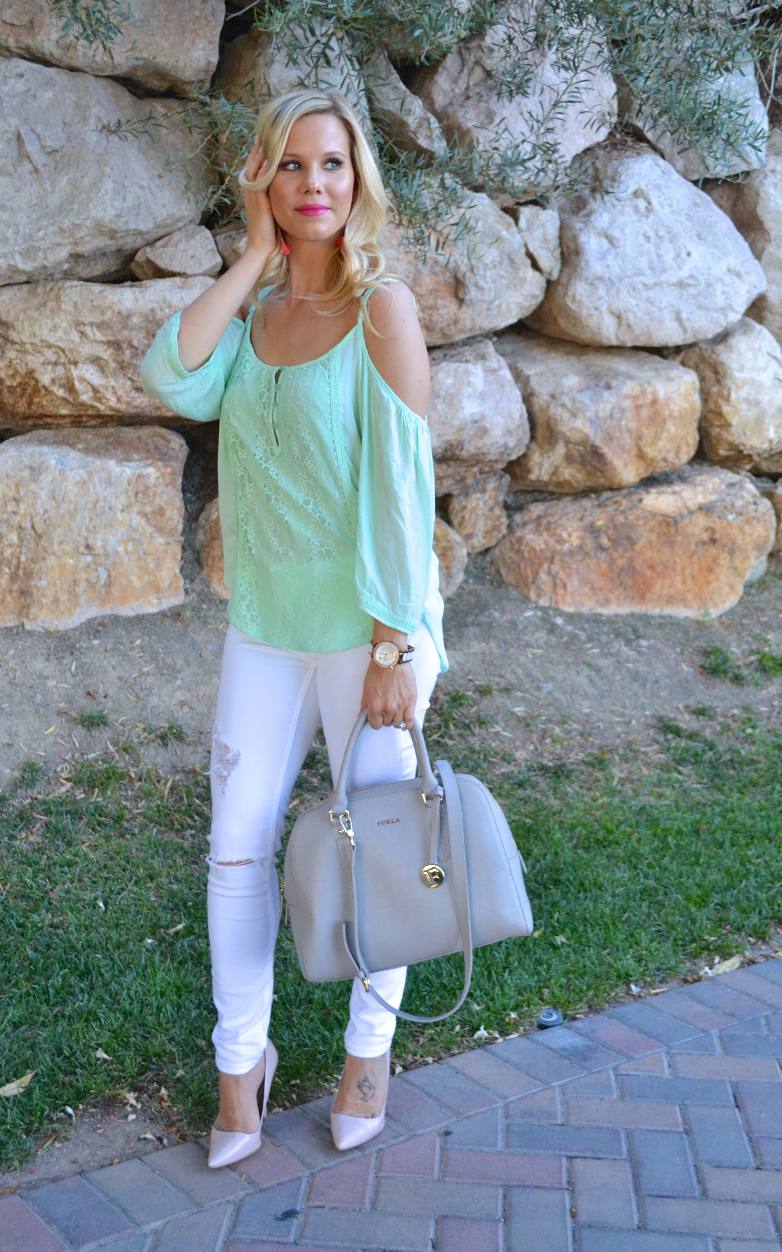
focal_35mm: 45
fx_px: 1518
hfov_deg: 28.9
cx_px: 380
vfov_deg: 44.8
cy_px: 625
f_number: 5.6
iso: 400
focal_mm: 29
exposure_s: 1/125
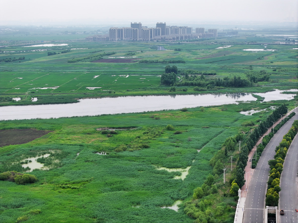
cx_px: 149
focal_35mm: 70
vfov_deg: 21.0
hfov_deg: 27.8
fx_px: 603
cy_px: 112
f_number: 2.8
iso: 160
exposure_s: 1/800
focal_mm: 19.35
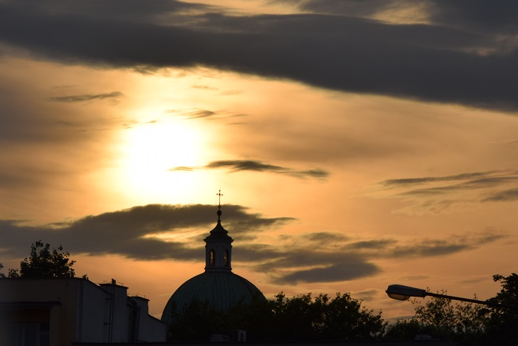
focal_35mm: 293
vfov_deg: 4.7
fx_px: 4216
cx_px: 292
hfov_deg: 7.0
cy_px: 181
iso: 100
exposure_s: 1/200
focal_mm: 105
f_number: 13
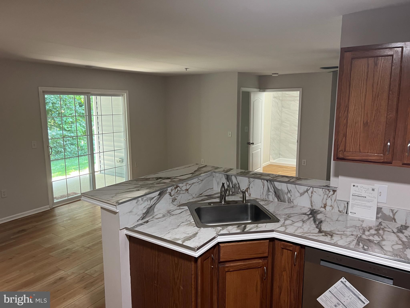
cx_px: 205
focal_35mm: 26
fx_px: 308
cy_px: 154
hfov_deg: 67.3
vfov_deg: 53.1
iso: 160
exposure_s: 1/60
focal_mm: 5.7
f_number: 1.5
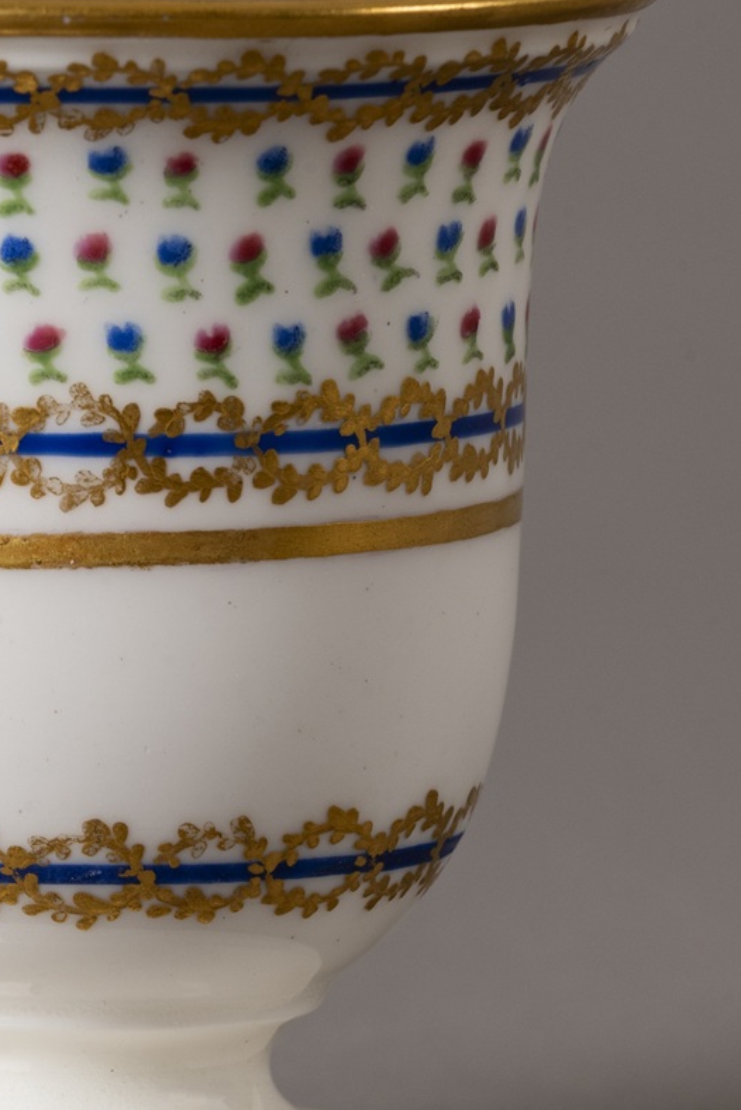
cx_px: 0
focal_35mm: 471
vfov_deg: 4.4
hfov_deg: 2.9
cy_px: 477
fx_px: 14528
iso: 200
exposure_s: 1/125
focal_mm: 185
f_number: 16
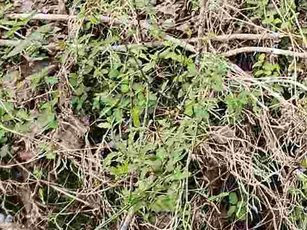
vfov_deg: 10.2
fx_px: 1135
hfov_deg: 12.0
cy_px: -311
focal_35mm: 128
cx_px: 769
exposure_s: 1/180
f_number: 1.8
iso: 50
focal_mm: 5.4
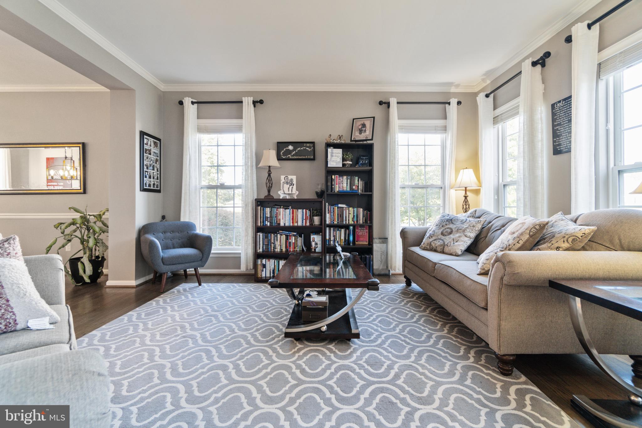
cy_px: 214
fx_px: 267
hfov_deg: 100.4
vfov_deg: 77.3
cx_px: 321
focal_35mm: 15
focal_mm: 10
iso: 100
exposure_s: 1/15
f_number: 4
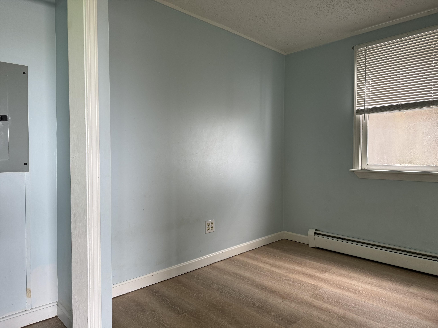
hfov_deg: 71.6
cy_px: 164
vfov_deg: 56.8
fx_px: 304
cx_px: 219
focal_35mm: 24
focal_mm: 6.76
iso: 160
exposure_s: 1/120
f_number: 1.78
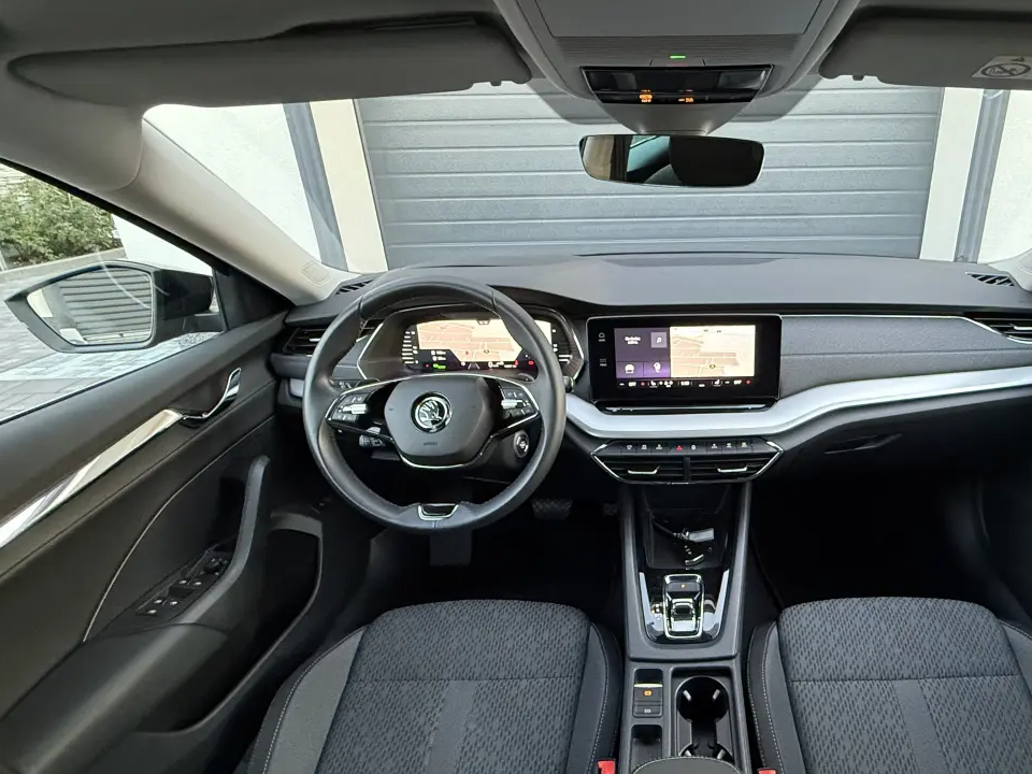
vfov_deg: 63.3
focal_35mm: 21
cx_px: 682
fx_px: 626
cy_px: 425
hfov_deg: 76.7
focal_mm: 2.22
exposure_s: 1/60
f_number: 2.2
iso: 640
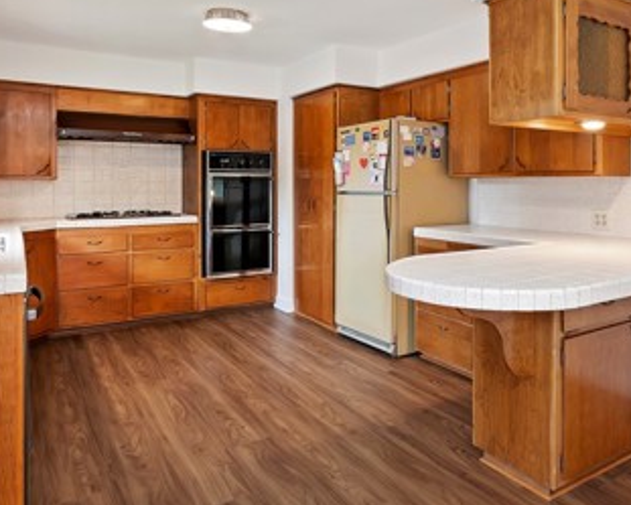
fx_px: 504
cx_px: 412
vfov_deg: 52.3
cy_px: 174
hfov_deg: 62.7
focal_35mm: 27
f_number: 10
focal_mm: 14
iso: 500
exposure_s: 1/2.5
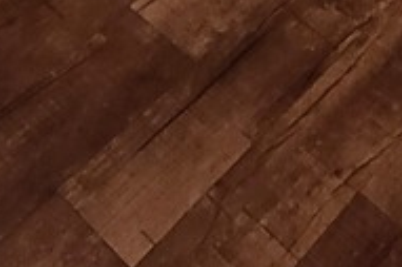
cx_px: 356
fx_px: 1138
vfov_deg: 7.8
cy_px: -833
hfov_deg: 19.7
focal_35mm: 102
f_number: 2.2
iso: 125
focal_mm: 1.74
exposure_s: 1/60
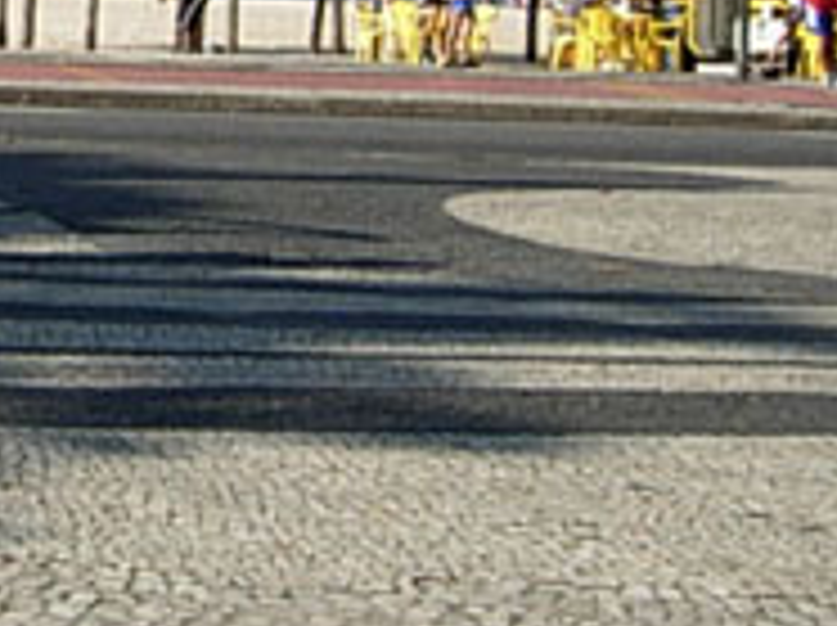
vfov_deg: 11.6
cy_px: -180
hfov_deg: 14.9
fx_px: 2994
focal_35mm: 124
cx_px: -374
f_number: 5.4
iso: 50
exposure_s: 1/313
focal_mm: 7.5
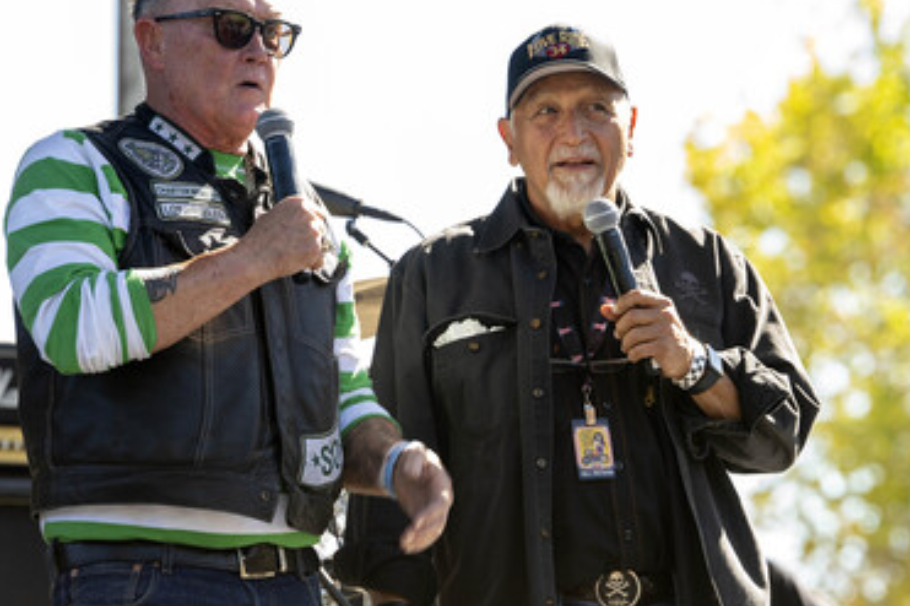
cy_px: 255
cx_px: 445
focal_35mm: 243
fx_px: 6139
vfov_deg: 5.6
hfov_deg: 8.5
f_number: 5.6
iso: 500
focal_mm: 200
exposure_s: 1/250
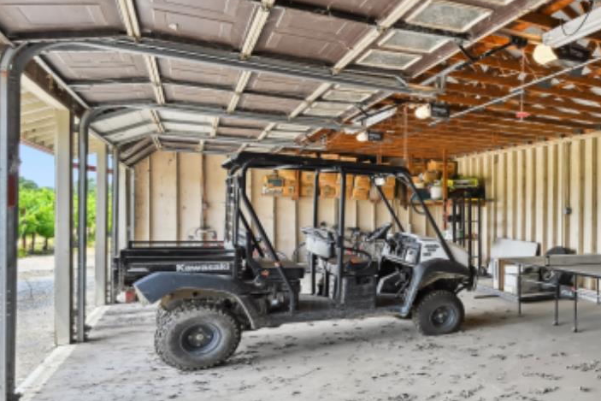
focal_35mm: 33
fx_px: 552
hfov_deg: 45.2
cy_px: 217
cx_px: 639
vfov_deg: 39.9
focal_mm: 15.5
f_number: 10
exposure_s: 1/125
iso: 800
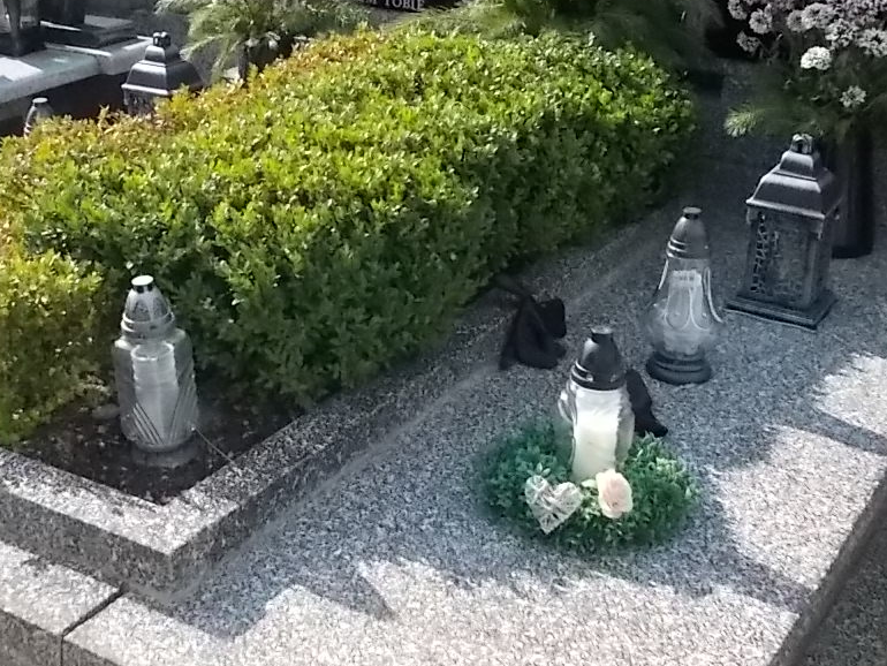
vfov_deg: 26.8
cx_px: 341
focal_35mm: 54
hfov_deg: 35.4
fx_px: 1384
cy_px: 195
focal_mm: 4.6
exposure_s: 1/400
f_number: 8
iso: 400
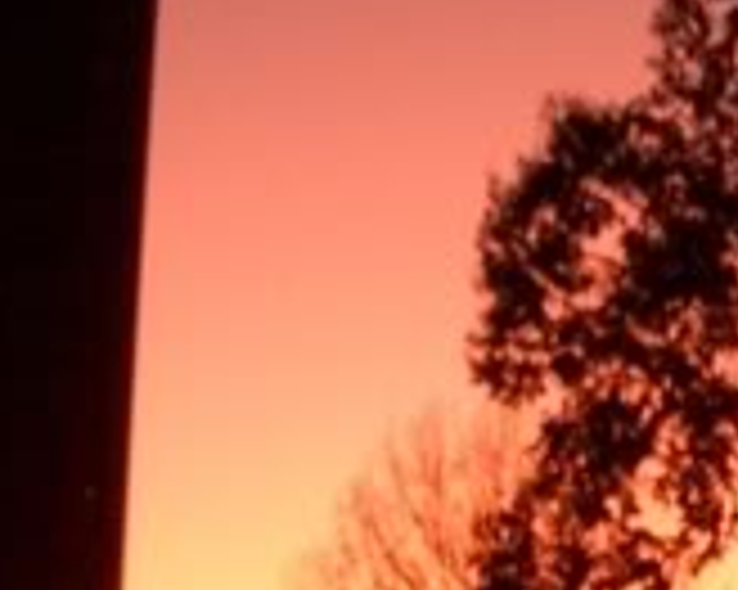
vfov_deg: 11.1
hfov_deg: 13.5
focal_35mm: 137
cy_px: 703
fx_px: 2991
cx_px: 986
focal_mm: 4.8
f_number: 4
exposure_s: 1/15
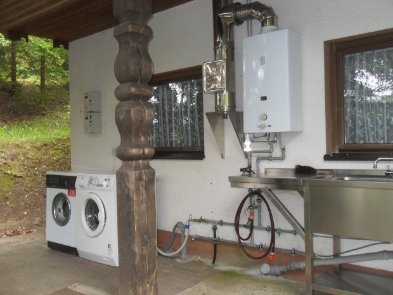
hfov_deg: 52.6
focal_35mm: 35
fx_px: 397
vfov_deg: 40.7
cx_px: 196
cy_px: 148
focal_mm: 6.3
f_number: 3.5
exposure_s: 1/45
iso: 200
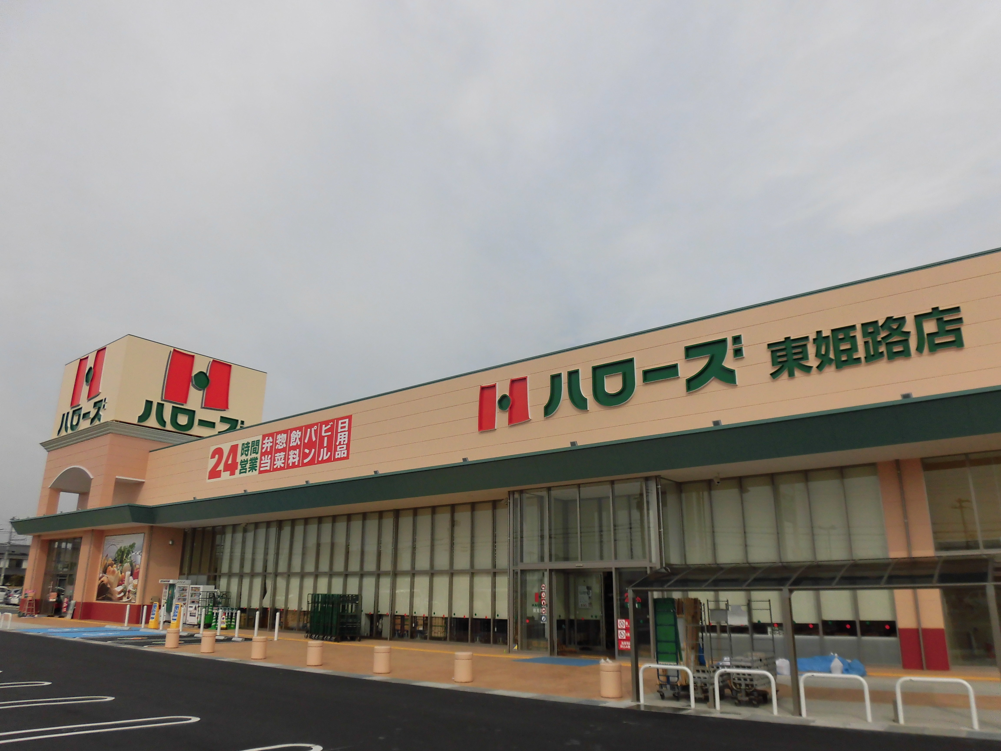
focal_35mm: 24
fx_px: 694
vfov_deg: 56.8
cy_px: 376
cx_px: 500
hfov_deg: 71.6
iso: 100
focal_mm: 4.3
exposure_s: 1/320
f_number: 7.8
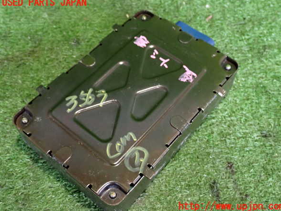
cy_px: 105
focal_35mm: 45
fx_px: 365
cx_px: 143
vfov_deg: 32.2
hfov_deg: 42.1
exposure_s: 1/15
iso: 800
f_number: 2.9
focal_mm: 7.84
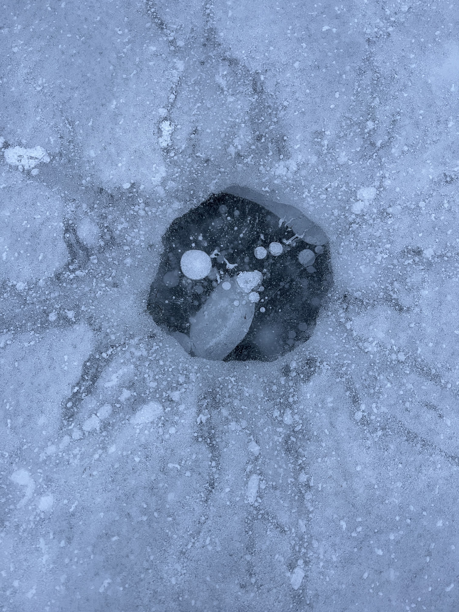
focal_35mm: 26
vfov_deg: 67.3
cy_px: 306
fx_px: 460
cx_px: 230
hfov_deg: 53.1
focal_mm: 5.1
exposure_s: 1/99
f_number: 1.6
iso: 125
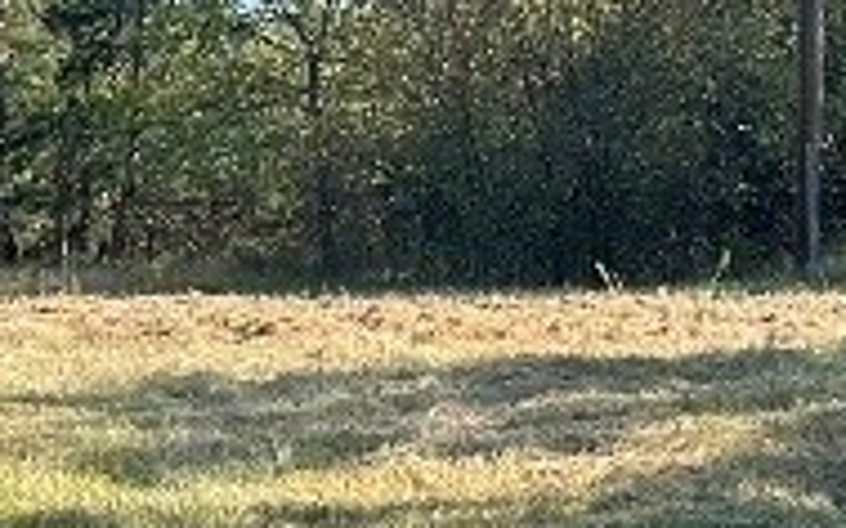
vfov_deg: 9.4
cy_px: 515
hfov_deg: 15.1
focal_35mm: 138
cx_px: 412
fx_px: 3181
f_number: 1.78
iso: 80
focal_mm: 6.86
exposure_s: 1/1131
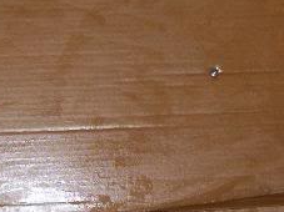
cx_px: 109
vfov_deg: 13.1
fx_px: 927
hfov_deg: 17.4
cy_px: 89
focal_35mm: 113
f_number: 2.7
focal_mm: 6
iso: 80
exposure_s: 1/64
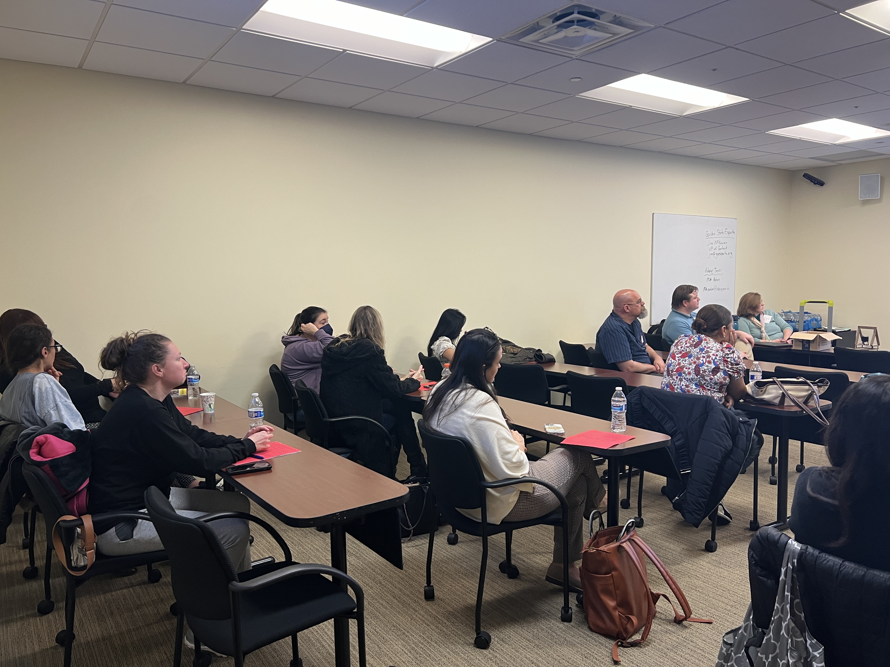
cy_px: 334
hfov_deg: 67.3
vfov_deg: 53.1
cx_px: 445
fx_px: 668
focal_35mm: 26
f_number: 1.5
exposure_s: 1/60
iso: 100
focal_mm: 5.7
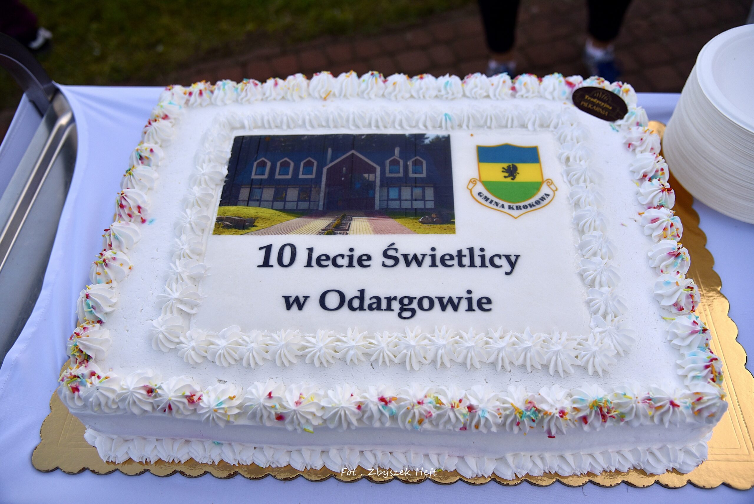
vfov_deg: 43.6
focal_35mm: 30
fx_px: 629
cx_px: 377
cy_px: 252
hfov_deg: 61.9
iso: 400
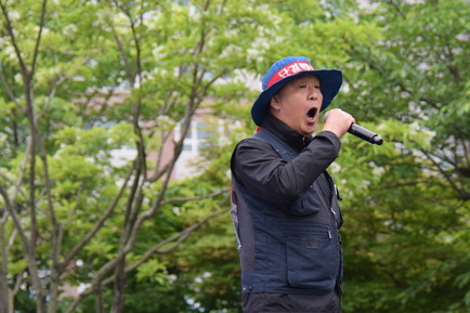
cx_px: 308
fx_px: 2841
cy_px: 180
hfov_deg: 9.5
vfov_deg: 6.3
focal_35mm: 218
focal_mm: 105
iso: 640
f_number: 5.6
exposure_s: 1/250
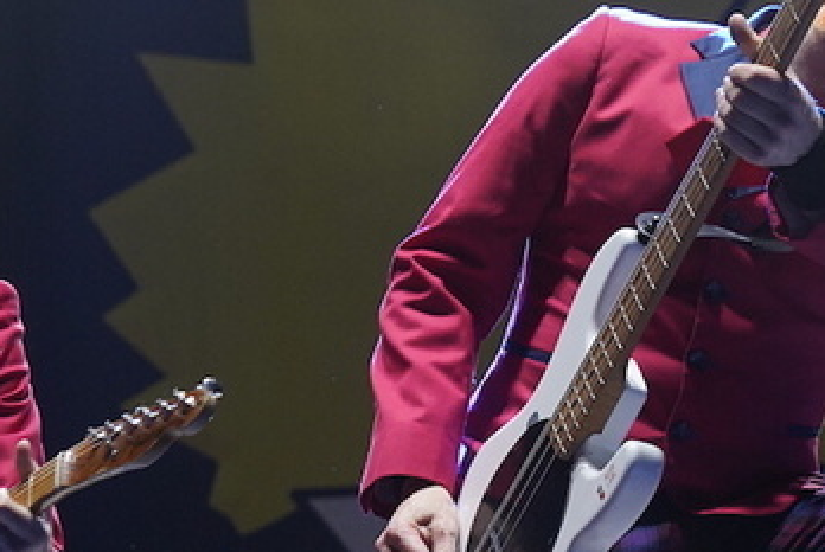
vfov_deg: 5.9
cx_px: 609
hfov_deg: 8.8
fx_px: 5369
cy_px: 438
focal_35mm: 234
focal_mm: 87
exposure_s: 1/250
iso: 3200
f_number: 5.6
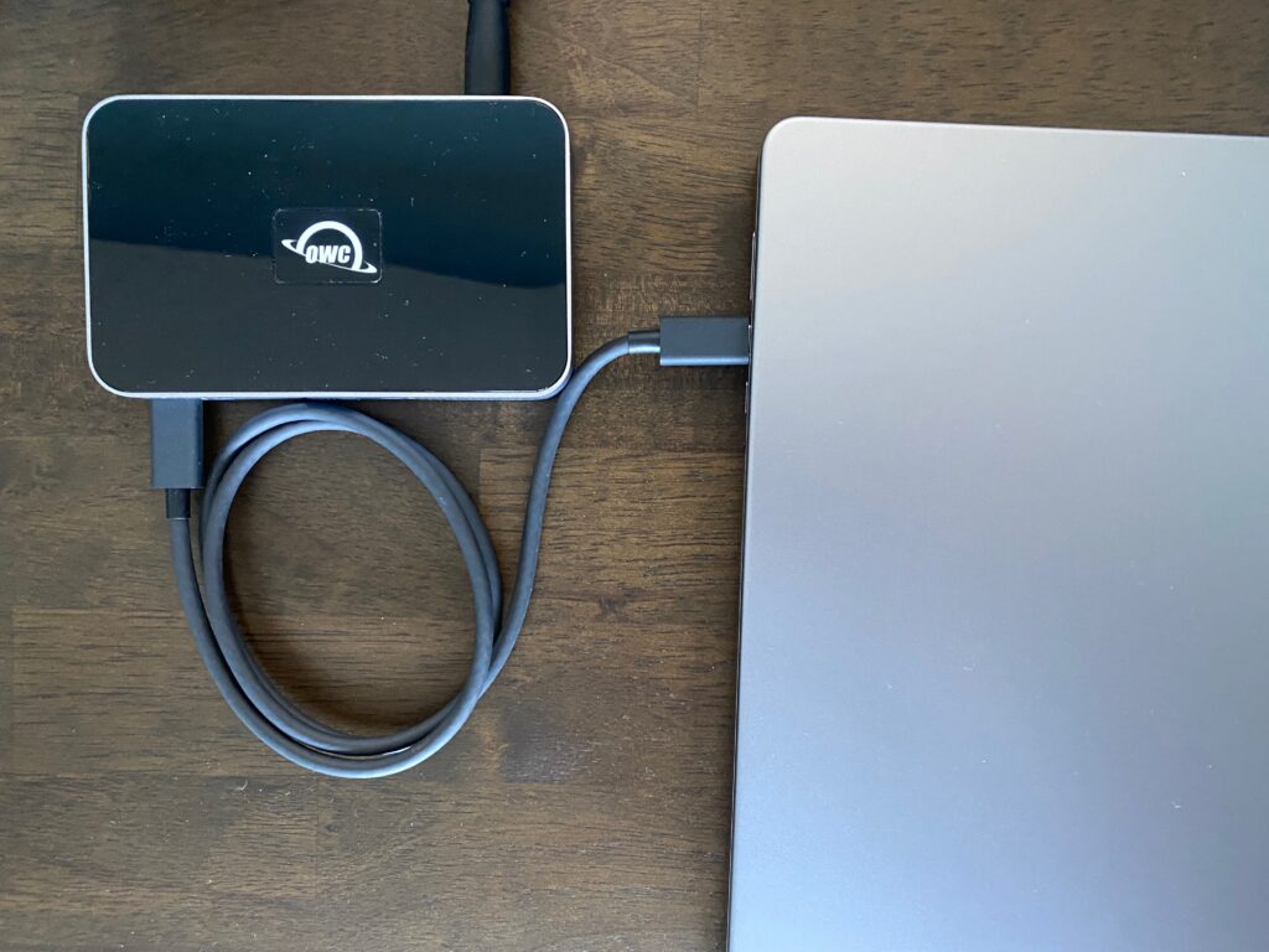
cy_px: 476
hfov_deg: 67.3
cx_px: 634
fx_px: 953
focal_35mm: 26
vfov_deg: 53.1
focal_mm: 4.25
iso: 640
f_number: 1.8
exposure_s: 1/35
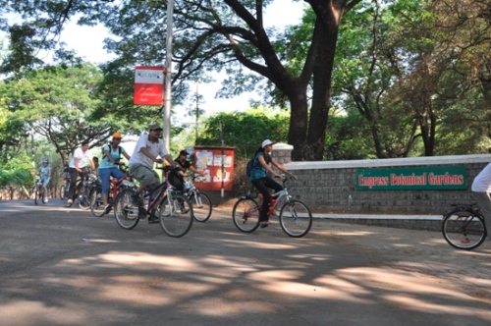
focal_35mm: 36
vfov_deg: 36.8
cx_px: 246
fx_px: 490
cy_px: 163
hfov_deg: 53.2
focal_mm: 24
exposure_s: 1/200
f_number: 7.1
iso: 400
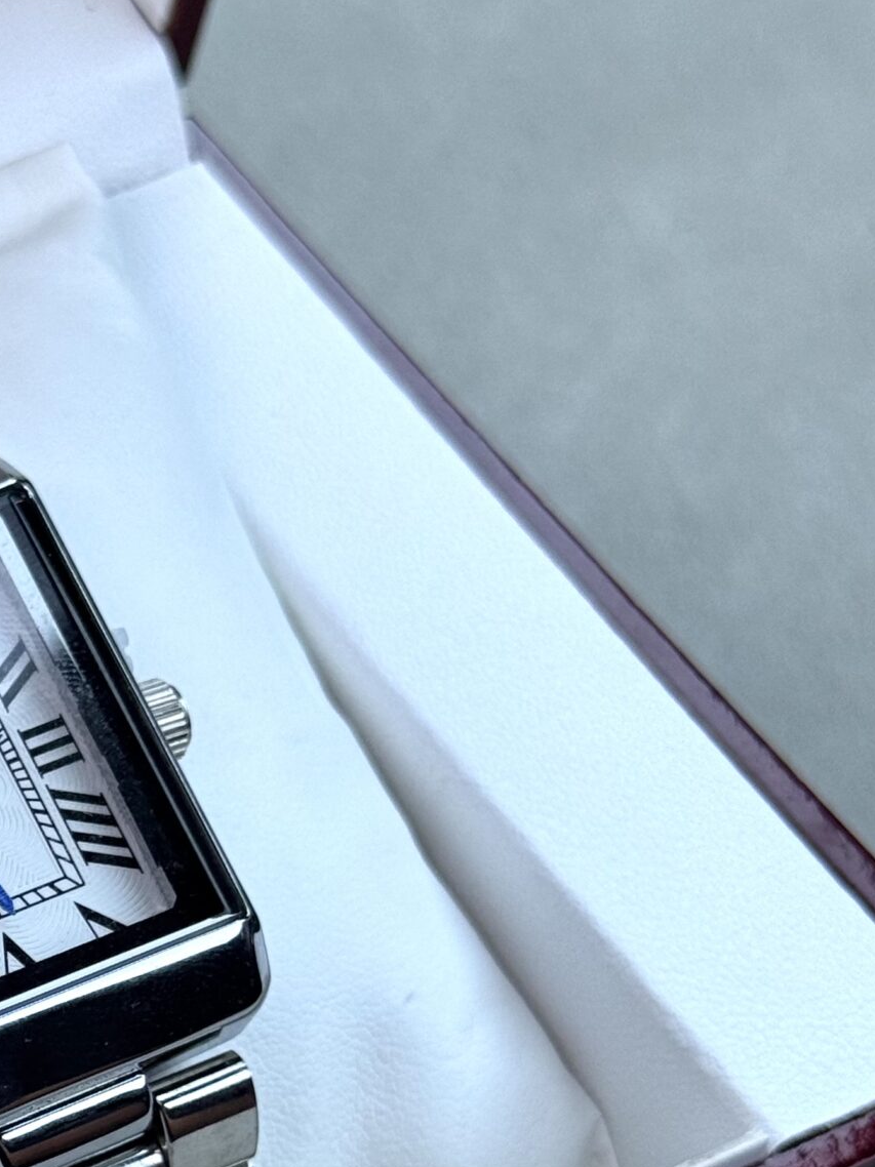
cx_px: -89
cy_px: 860
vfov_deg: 18.1
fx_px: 3641
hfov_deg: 13.4
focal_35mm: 108
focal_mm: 6.76
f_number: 1.78
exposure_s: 1/106
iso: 100
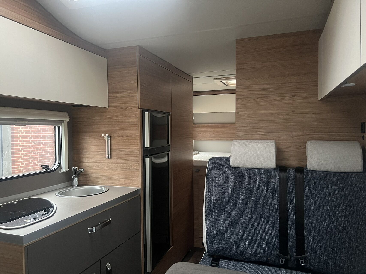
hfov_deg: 67.3
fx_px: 275
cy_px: 137
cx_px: 183
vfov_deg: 53.1
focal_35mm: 26
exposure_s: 1/39
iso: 640
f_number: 1.5
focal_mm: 5.7
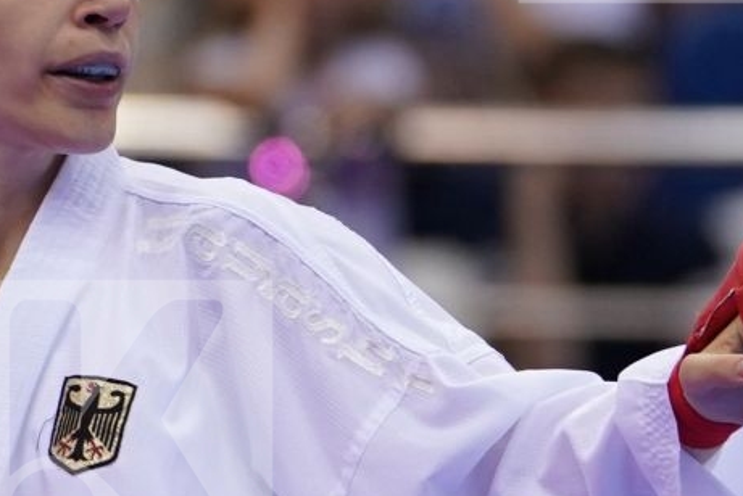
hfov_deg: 1.8
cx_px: 669
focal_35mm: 1159
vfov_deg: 1.2
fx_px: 23935
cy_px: 427
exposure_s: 1/1000
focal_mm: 198
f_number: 2.8
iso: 1000
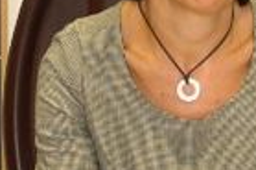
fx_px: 1802
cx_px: 150
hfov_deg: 8.1
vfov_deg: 5.4
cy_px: -51
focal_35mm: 254
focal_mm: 30
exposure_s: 1/60
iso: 400
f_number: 5
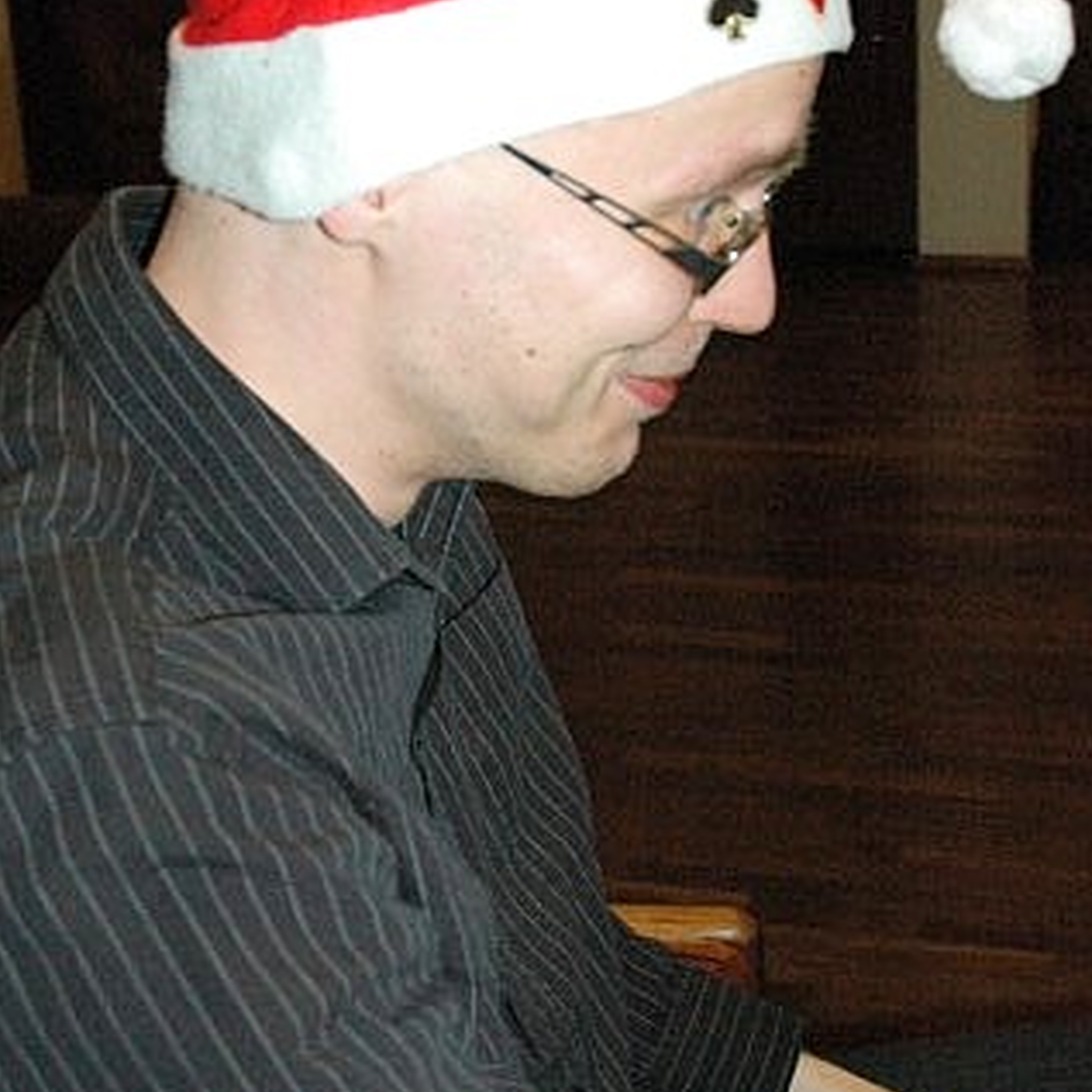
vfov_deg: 29.2
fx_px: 2070
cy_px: 307
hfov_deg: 29.5
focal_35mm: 58
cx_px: 489
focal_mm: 24
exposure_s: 1/60
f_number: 5
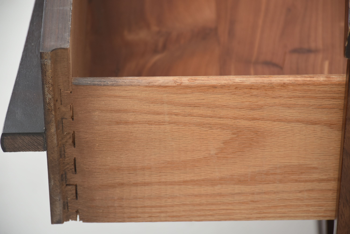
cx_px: 175
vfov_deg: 6.6
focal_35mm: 210
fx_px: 2043
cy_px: 117
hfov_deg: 9.8
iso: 200
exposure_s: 1/125
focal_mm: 140
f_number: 7.1
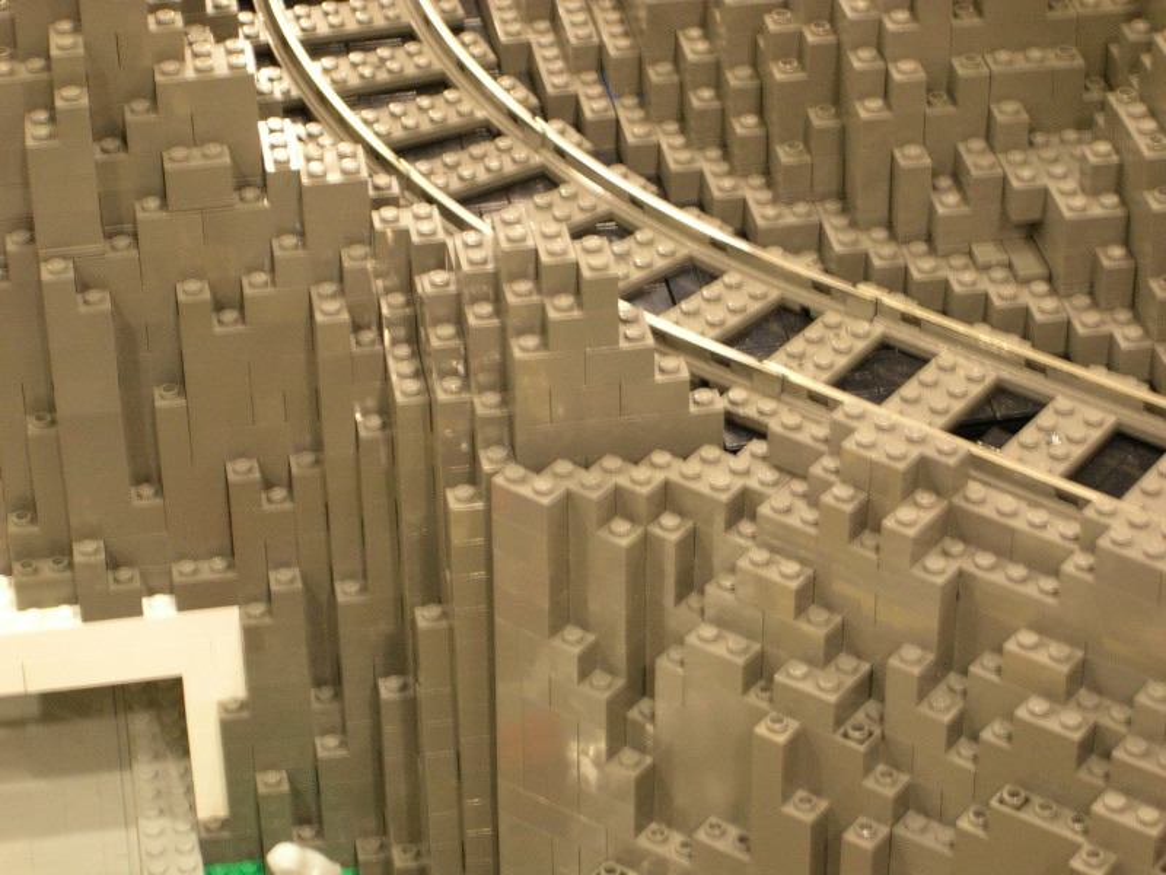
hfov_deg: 17.3
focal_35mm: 114
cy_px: 438
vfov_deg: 13.0
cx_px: 583
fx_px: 3840
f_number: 4.9
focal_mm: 24
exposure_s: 1/4.5
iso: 400
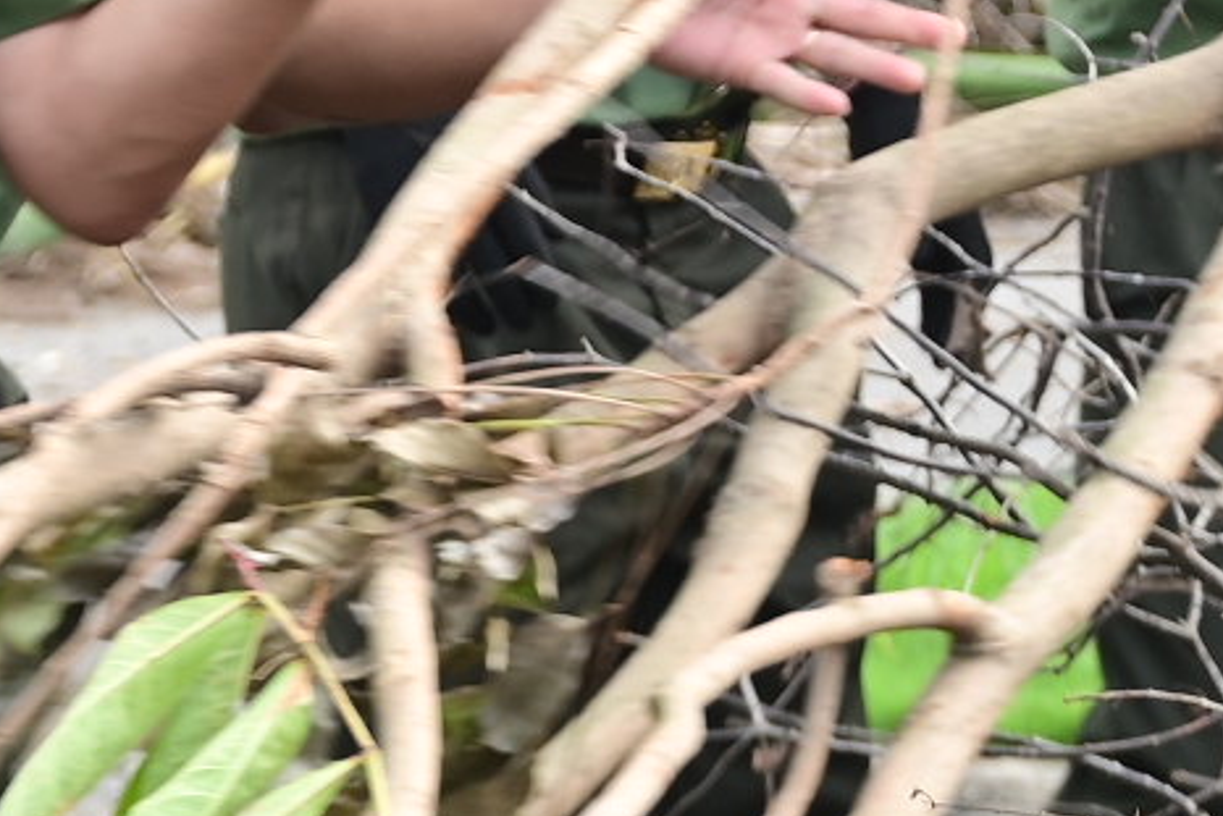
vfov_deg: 4.8
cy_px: -281
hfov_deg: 7.3
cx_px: 496
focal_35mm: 283
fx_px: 9617
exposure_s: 1/200
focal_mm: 45
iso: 125
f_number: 4.8
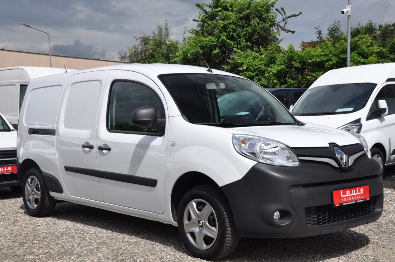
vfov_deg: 28.0
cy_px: 131
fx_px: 526
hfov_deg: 41.2
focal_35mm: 48
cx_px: 198
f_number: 11
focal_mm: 32
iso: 500
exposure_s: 1/500
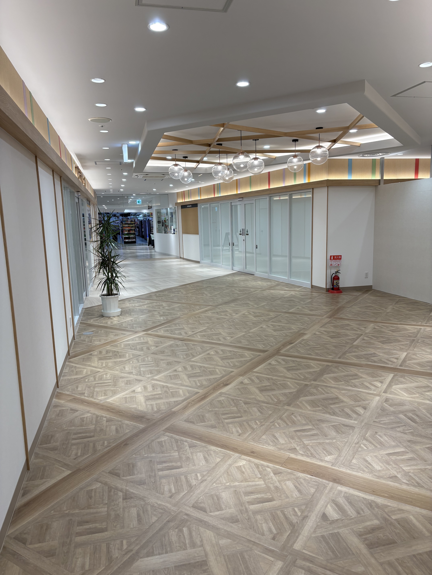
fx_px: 433
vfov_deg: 67.3
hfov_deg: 53.1
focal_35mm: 26
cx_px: 216
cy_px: 288
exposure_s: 1/300
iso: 40
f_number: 1.6
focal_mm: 6
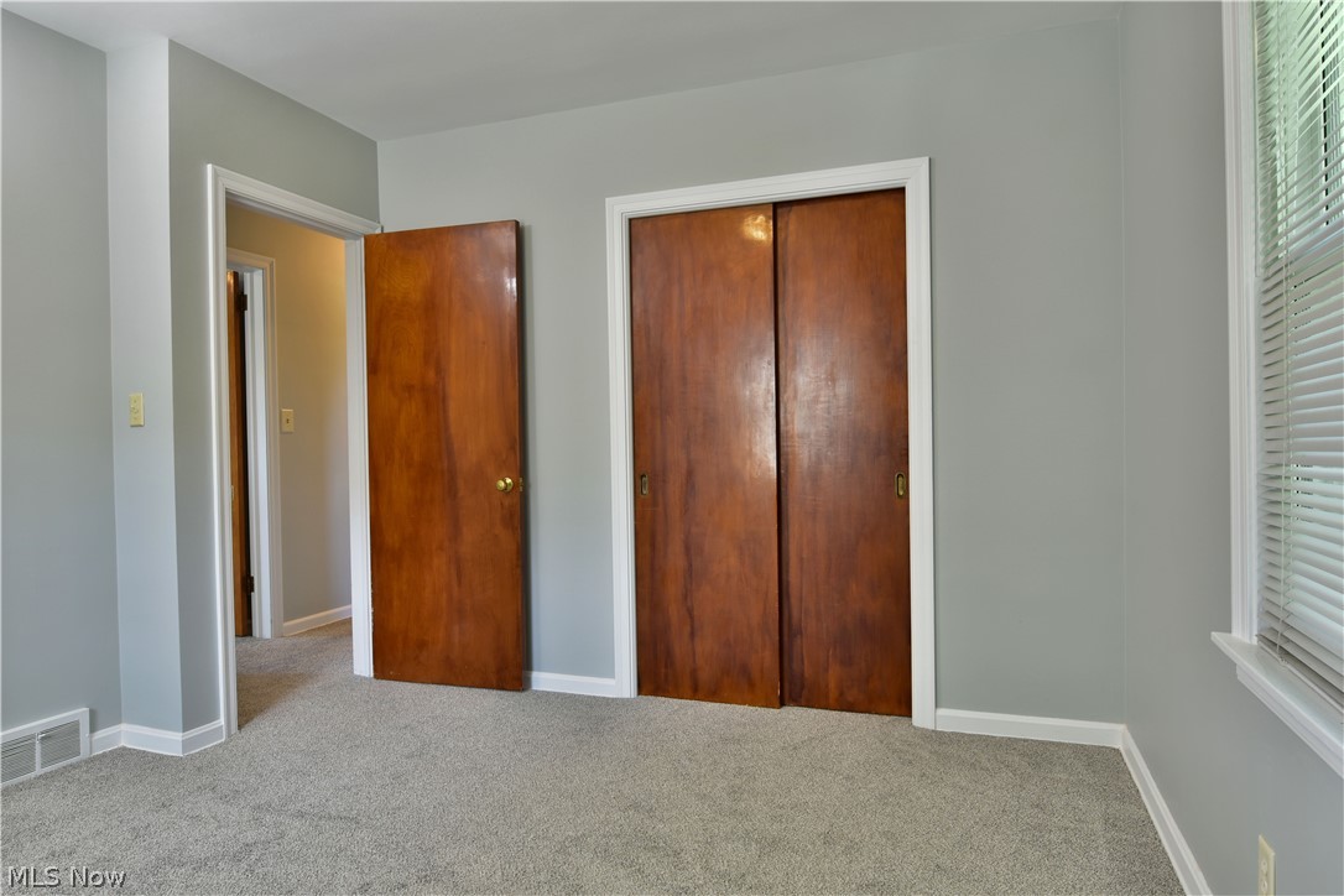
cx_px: 672
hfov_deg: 81.2
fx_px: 784
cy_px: 448
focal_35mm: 21
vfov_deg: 59.5
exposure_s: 1/25
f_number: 4.5
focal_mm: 14
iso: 200
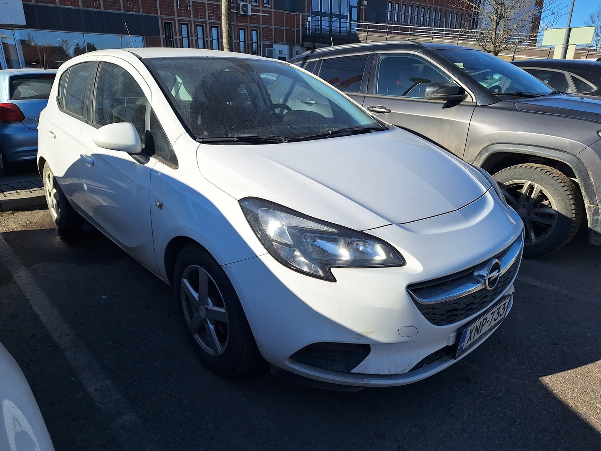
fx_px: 399
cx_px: 300
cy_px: 226
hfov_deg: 73.9
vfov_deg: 58.9
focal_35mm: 23
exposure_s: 1/3663
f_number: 1.8
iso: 40
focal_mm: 5.54
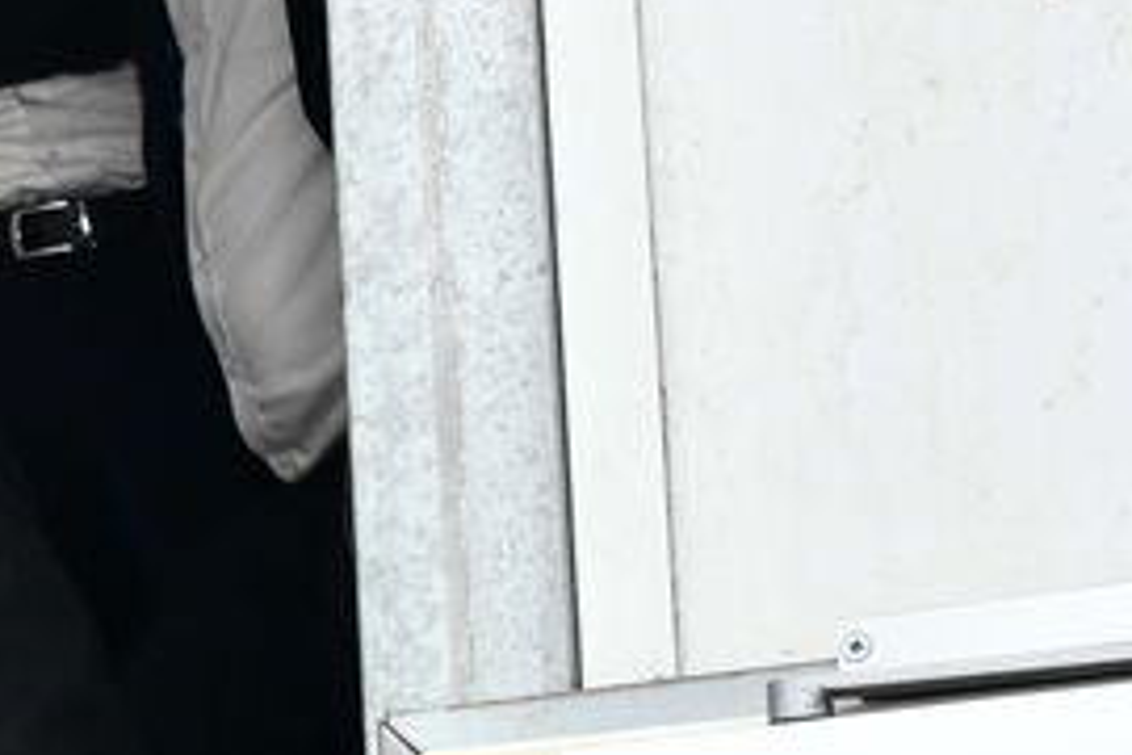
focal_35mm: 145
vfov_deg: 9.3
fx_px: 4559
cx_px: -491
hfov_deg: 13.4
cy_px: 896
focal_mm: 28
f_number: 5.6
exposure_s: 1/250
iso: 1000
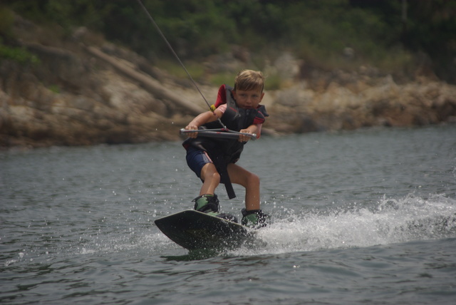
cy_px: 152
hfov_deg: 7.2
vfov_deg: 4.8
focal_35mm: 285
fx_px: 3613
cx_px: 228
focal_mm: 190
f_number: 4.5
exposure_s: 1/1000
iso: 100
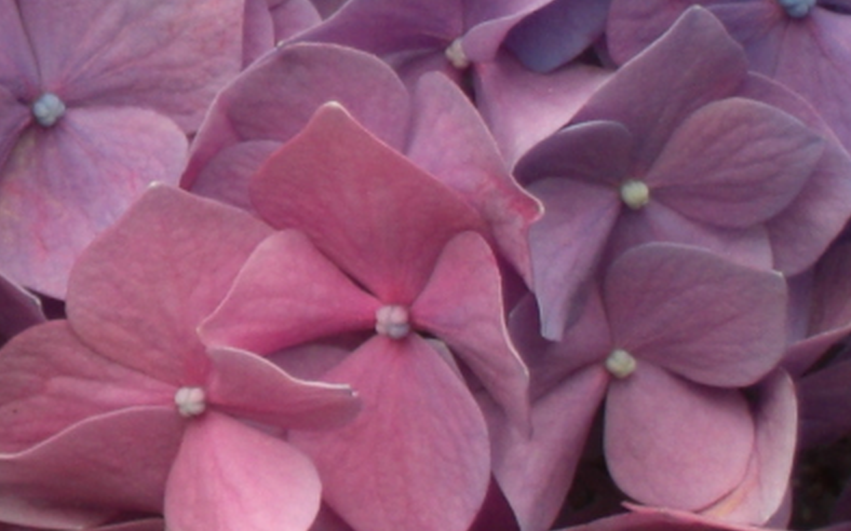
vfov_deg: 4.5
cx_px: -542
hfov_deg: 7.0
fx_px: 6793
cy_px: -91
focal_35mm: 293
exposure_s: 1/200
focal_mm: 14.2
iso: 80
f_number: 4
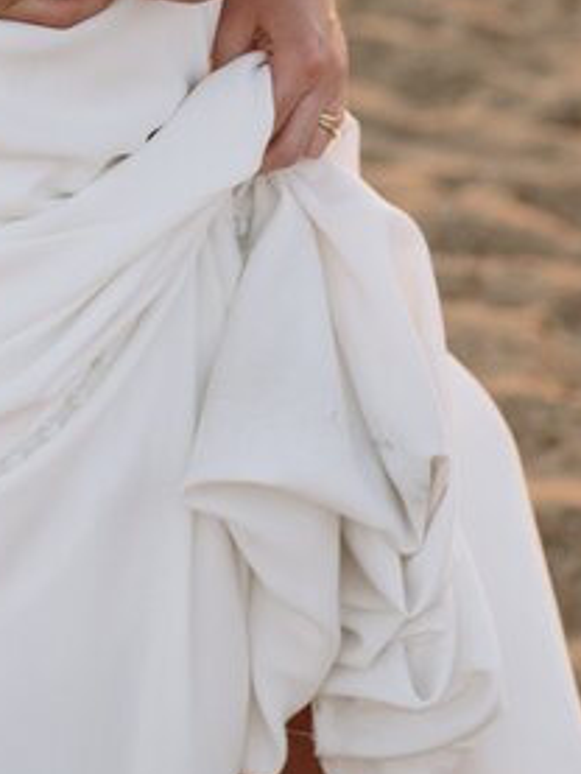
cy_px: -416
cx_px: -84
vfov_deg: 9.2
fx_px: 4651
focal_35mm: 208
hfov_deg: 7.1
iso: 250
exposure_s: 1/640
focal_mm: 50
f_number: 2.5
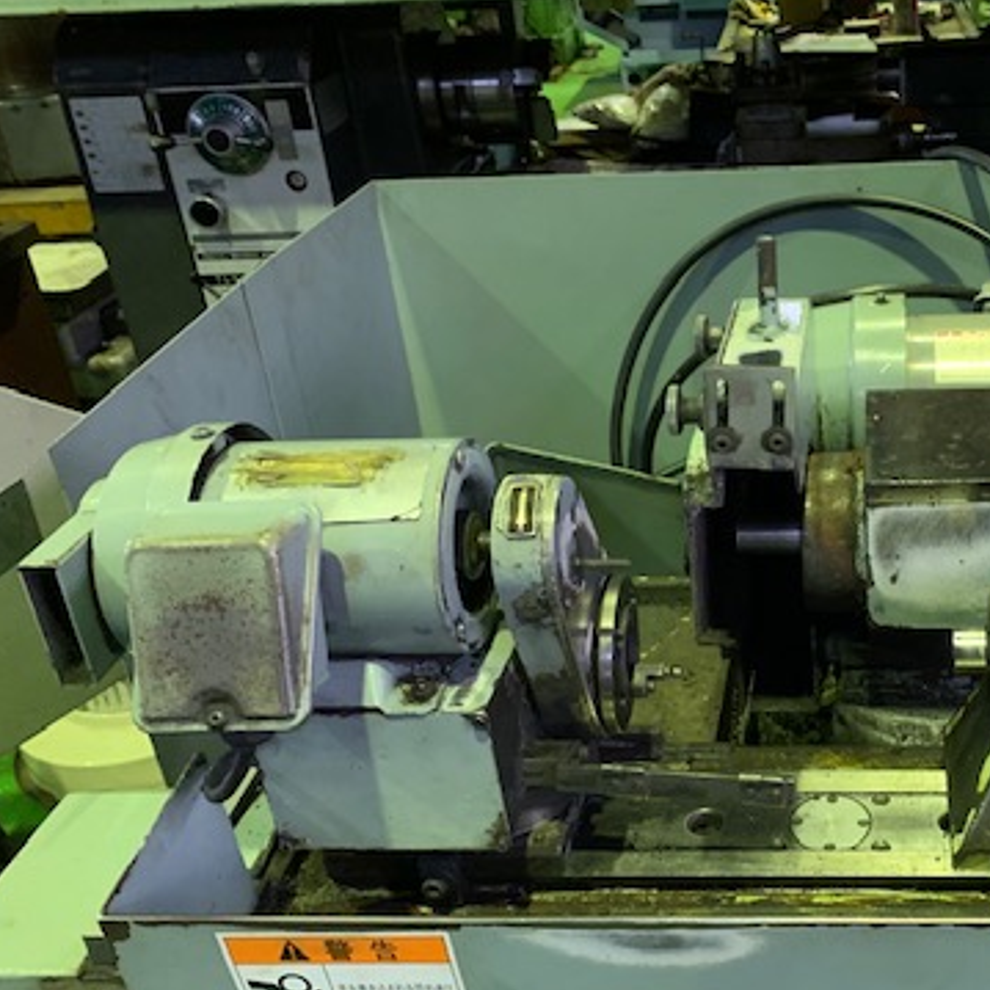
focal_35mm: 41
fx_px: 1327
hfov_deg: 39.2
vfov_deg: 40.9
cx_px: 808
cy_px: 505
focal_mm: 4.25
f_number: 1.8
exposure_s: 1/30
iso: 320
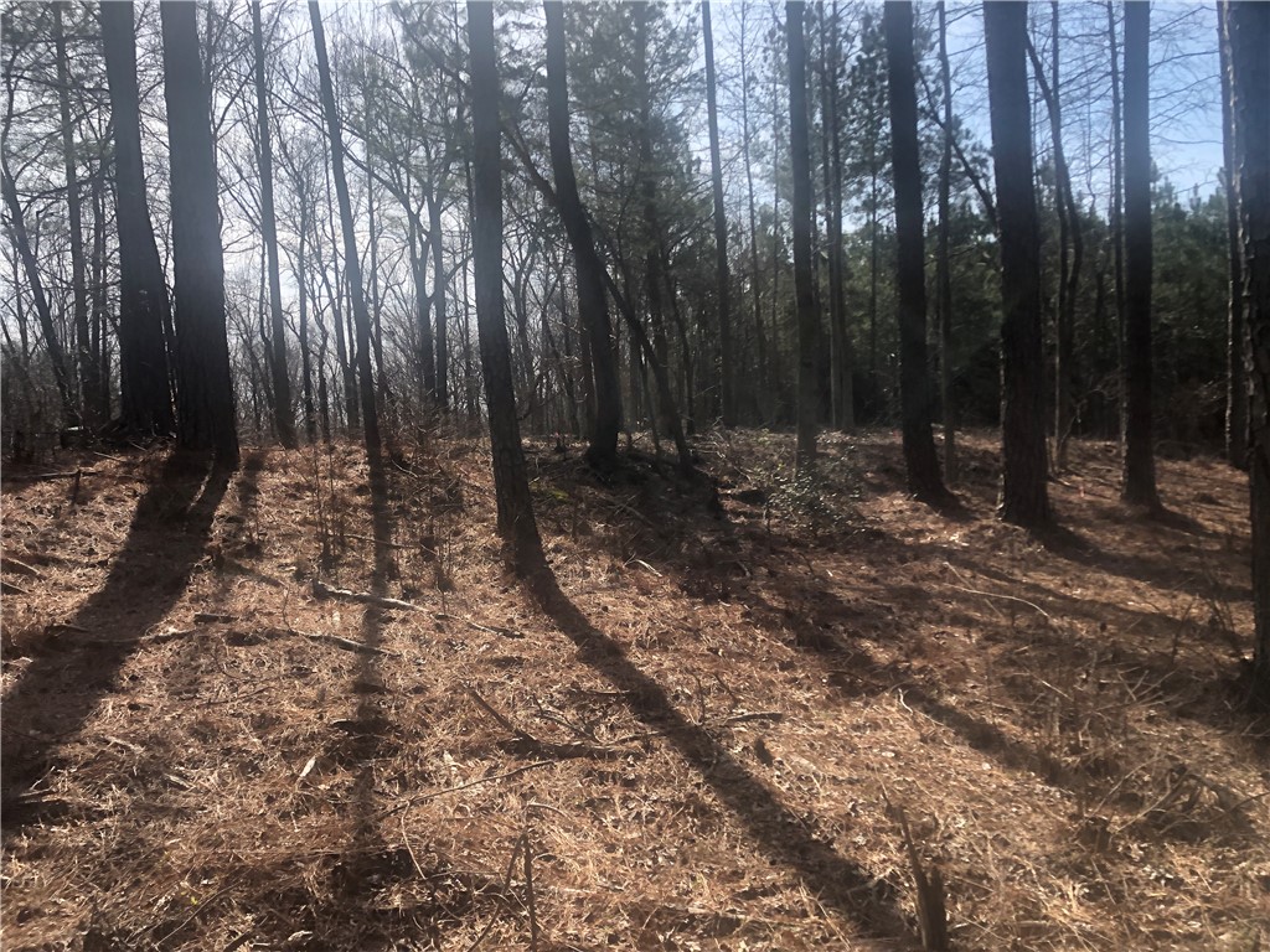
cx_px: 635
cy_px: 476
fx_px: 1027
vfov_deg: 49.7
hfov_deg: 63.4
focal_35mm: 28
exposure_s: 1/852
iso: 20
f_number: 1.8
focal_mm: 4
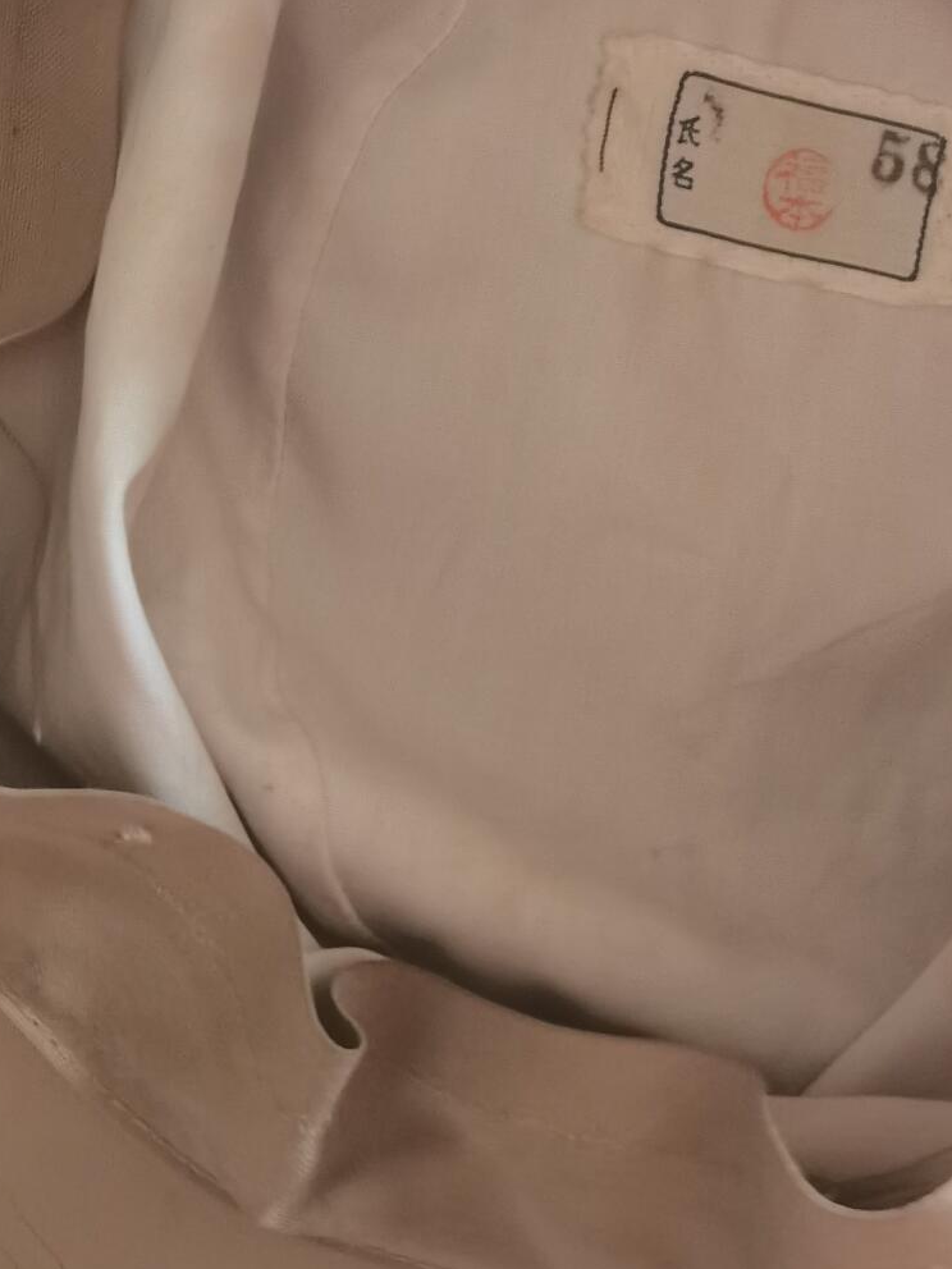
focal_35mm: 49
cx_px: 742
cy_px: 266
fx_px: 1797
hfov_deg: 29.1
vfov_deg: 37.6
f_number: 1.9
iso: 320
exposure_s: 1/33.3
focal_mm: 4.94
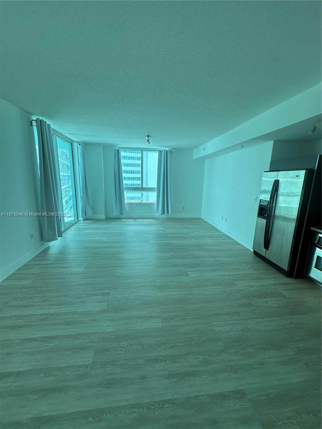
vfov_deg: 102.1
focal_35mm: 14
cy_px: 214
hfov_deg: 85.7
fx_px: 174
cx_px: 161
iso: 40
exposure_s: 1/276
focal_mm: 2.22
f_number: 2.2
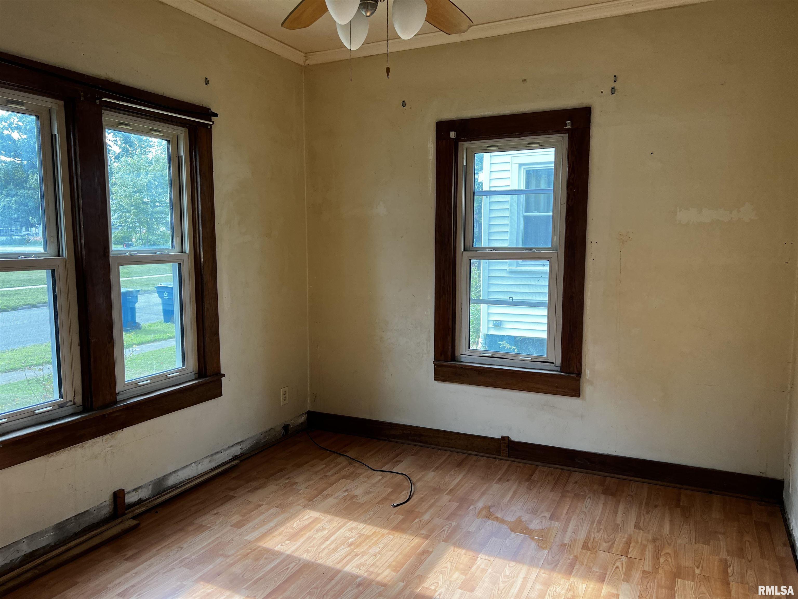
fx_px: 599
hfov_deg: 67.3
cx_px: 399
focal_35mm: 26
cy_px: 300
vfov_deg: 53.1
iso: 50
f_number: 1.5
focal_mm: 5.7
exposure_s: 1/121
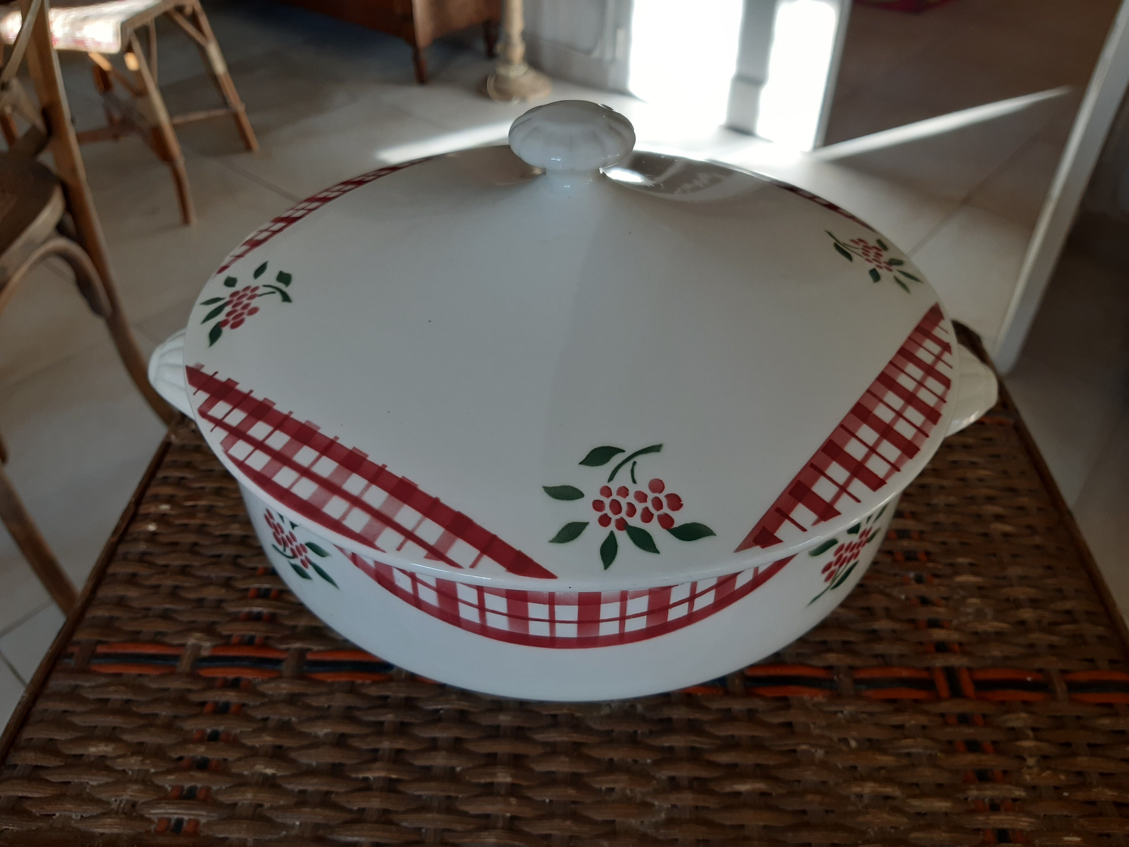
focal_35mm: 26
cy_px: 424
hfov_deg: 67.3
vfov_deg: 53.1
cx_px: 564
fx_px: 848
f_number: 1.7
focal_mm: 3.92
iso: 64
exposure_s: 1/100
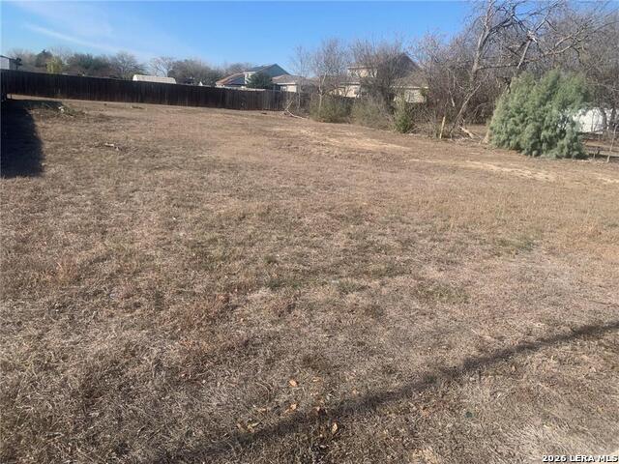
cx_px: 310
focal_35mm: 26
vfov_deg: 53.1
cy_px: 232
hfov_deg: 67.3
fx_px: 465
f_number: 1.8
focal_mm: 4.25
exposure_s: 1/1779
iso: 25
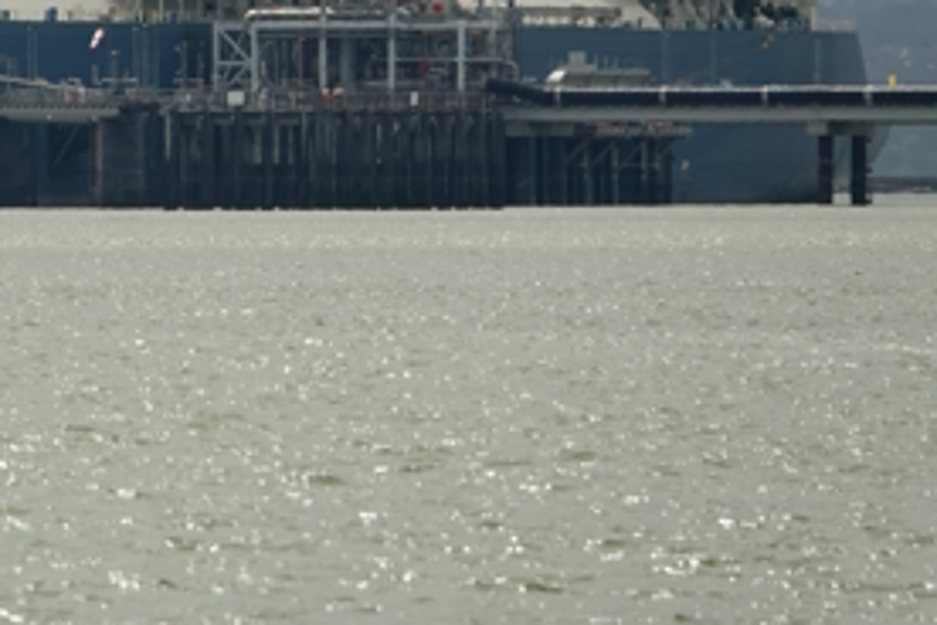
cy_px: -90
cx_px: -41
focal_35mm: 1249
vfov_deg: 1.1
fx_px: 32506
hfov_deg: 1.7
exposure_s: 1/1000
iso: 100
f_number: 5
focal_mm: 180.69
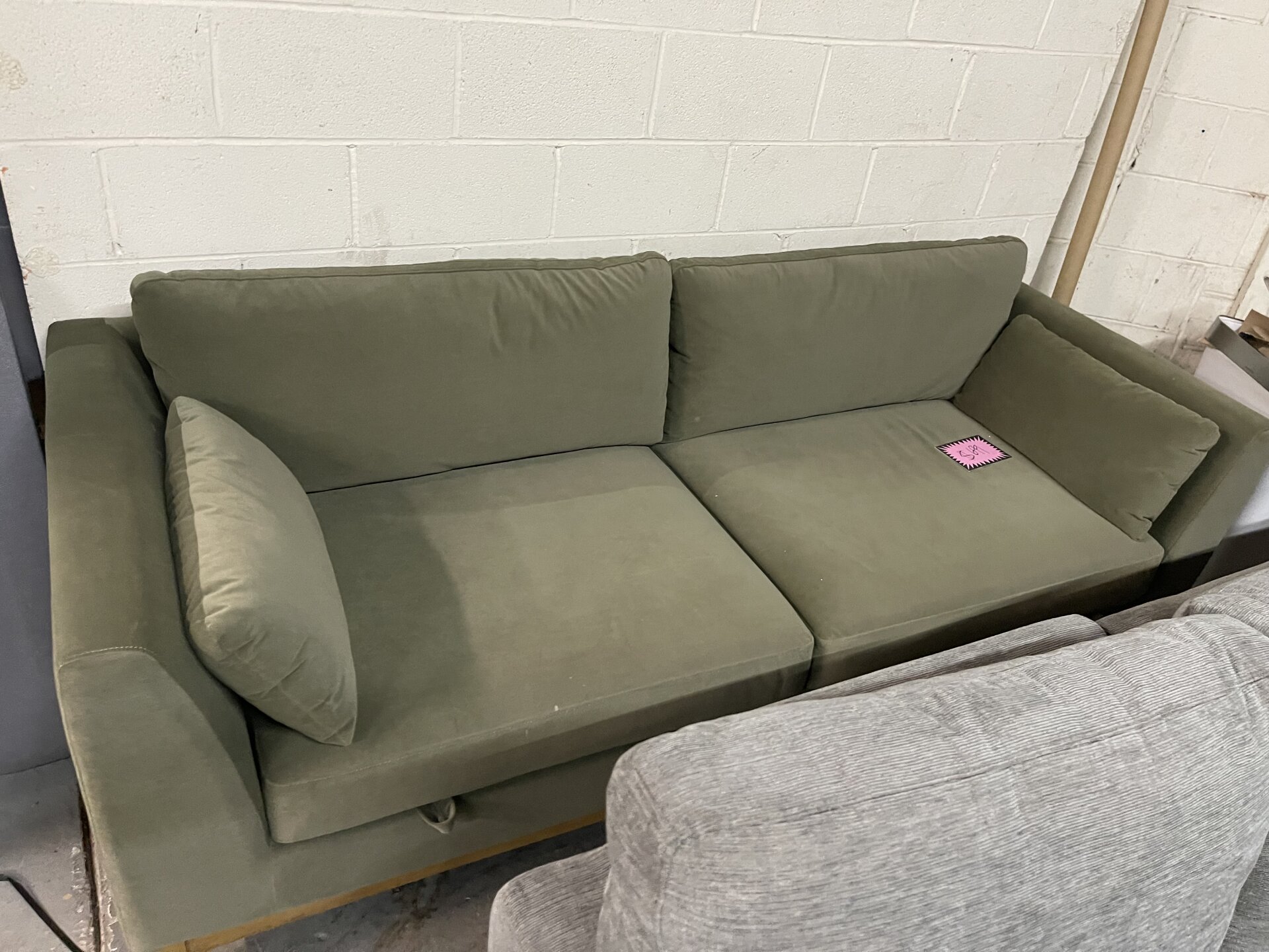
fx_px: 916
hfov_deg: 69.4
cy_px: 476
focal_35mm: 25
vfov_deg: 54.9
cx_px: 634
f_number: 1.6
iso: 500
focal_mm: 5.1
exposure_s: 1/60
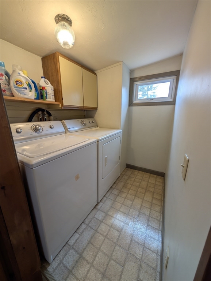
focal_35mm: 12
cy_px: 140
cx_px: 106
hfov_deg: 94.6
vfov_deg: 110.5
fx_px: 97
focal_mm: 2.02
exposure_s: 1/120
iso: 55
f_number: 1.7
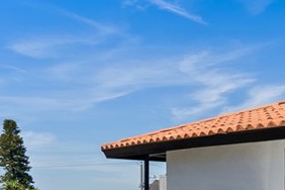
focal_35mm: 58
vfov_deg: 22.2
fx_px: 459
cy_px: 207
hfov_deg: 32.6
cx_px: 263
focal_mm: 16
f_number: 9
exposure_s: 1/125
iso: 100
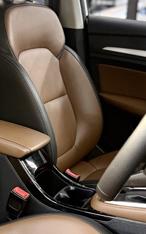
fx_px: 503
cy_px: 138
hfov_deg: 16.4
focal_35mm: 79
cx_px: 35
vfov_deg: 26.1
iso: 320
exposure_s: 1/60
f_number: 1.78
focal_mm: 6.76
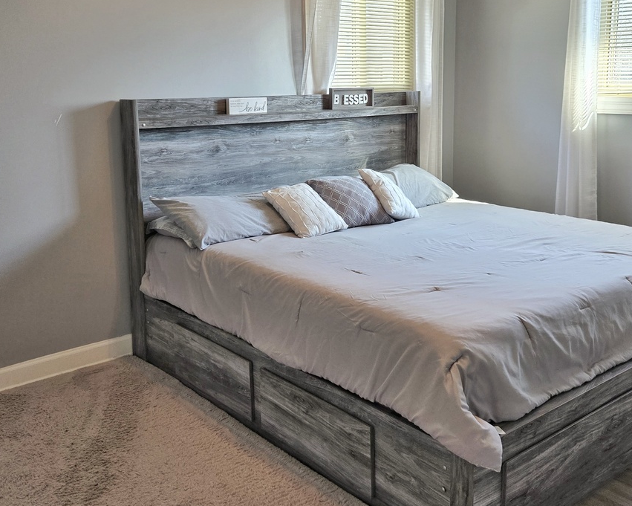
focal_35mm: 38
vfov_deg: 39.0
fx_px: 711
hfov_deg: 47.9
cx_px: 330
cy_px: 195
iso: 100
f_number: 1.8
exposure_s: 1/120
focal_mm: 5.4
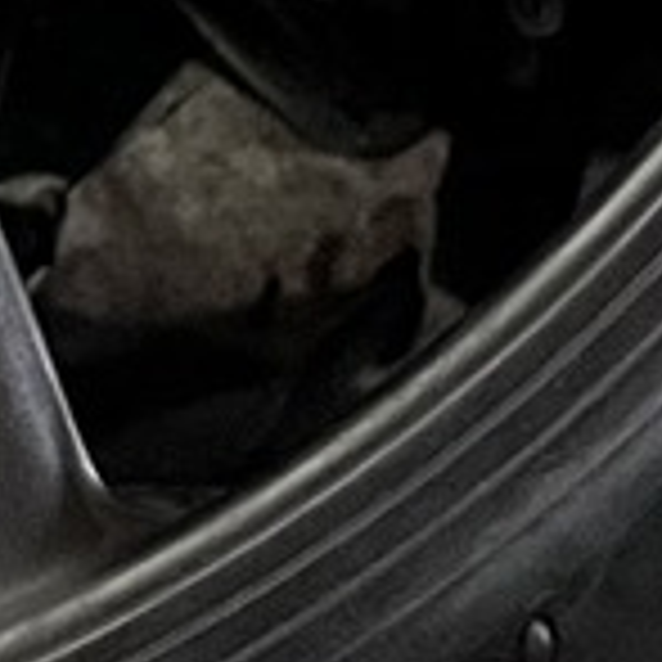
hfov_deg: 7.5
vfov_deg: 7.3
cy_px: -869
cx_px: -581
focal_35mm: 225
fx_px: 4868
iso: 400
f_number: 1.6
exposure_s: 1/50
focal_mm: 5.1
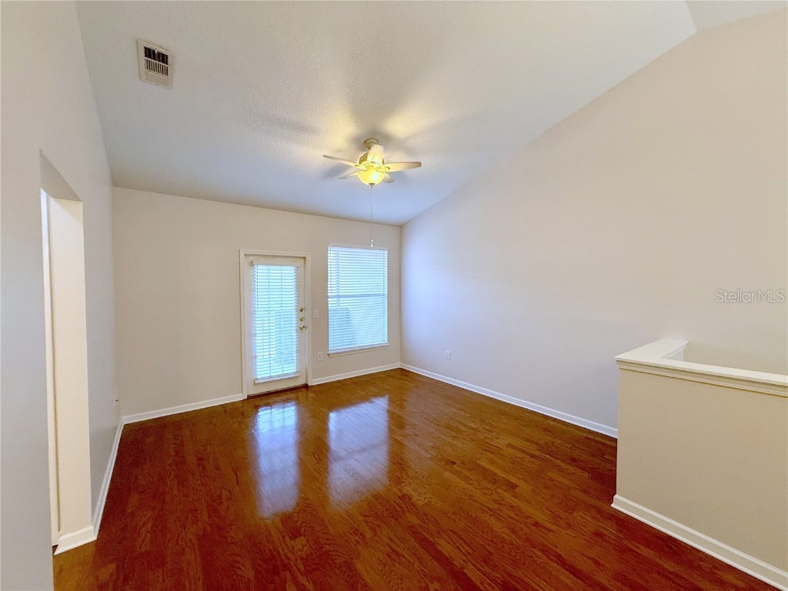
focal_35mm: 14
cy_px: 296
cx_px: 394
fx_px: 319
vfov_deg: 85.7
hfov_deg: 102.1
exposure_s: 1/120
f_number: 2.2
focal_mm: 2.22
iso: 250
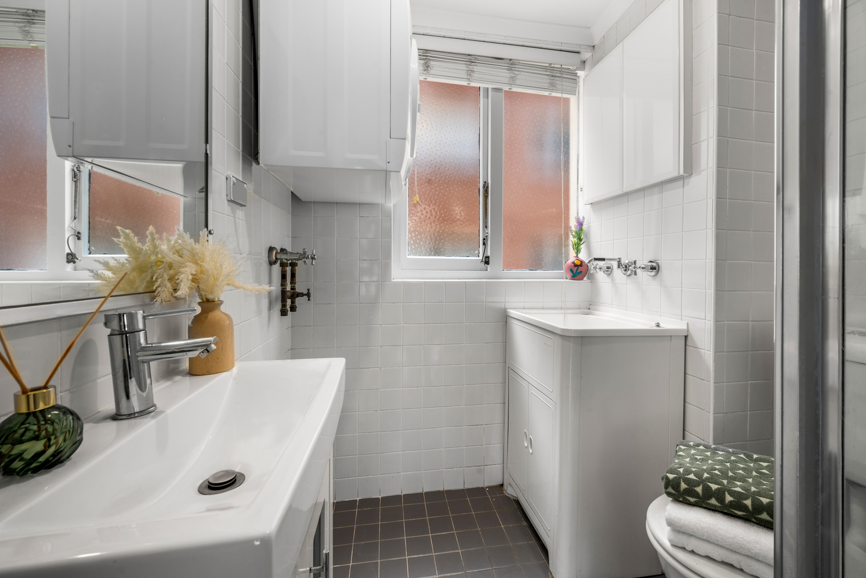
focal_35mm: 15
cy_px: 271
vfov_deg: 77.3
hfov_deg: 100.3
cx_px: 450
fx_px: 361
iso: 100
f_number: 11
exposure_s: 1/2
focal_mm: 14
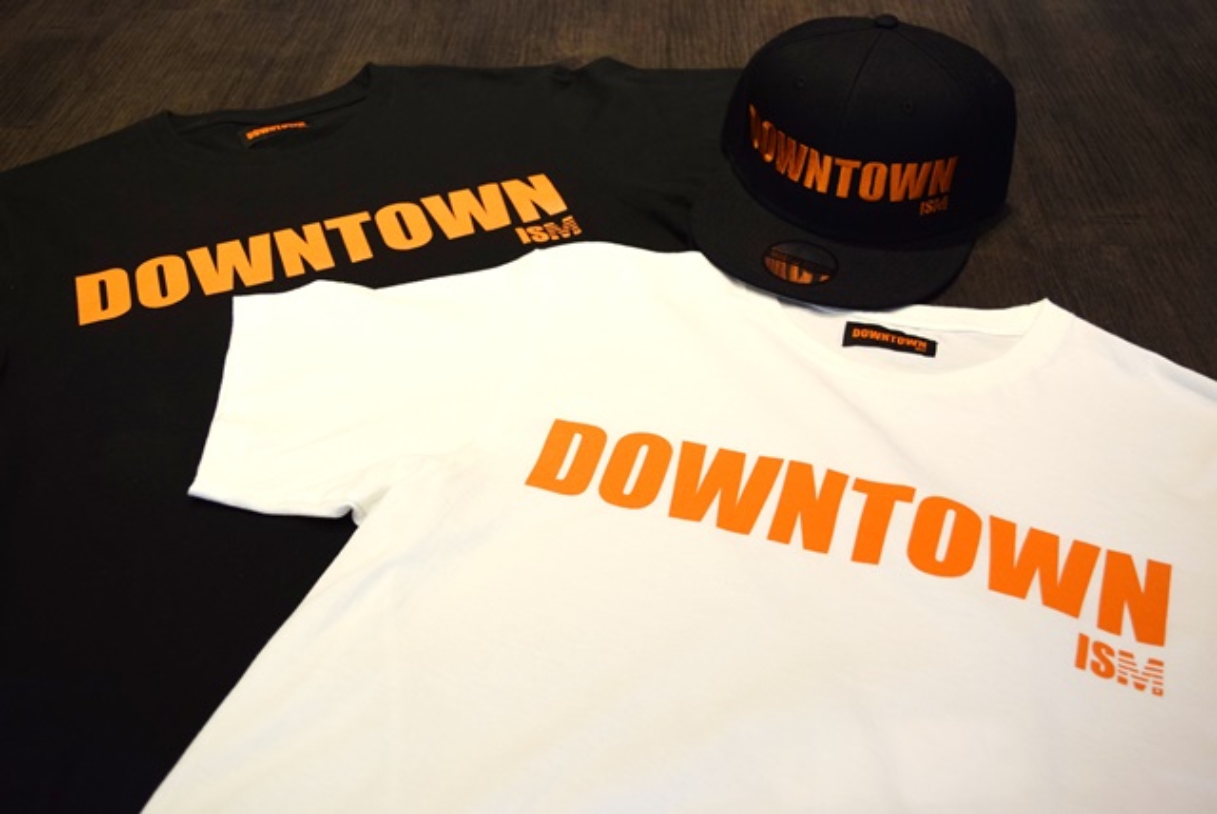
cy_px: 407
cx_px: 608
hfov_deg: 53.1
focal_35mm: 36
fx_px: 1218
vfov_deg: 36.9
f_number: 4
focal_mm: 24
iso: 800
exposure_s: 1/125
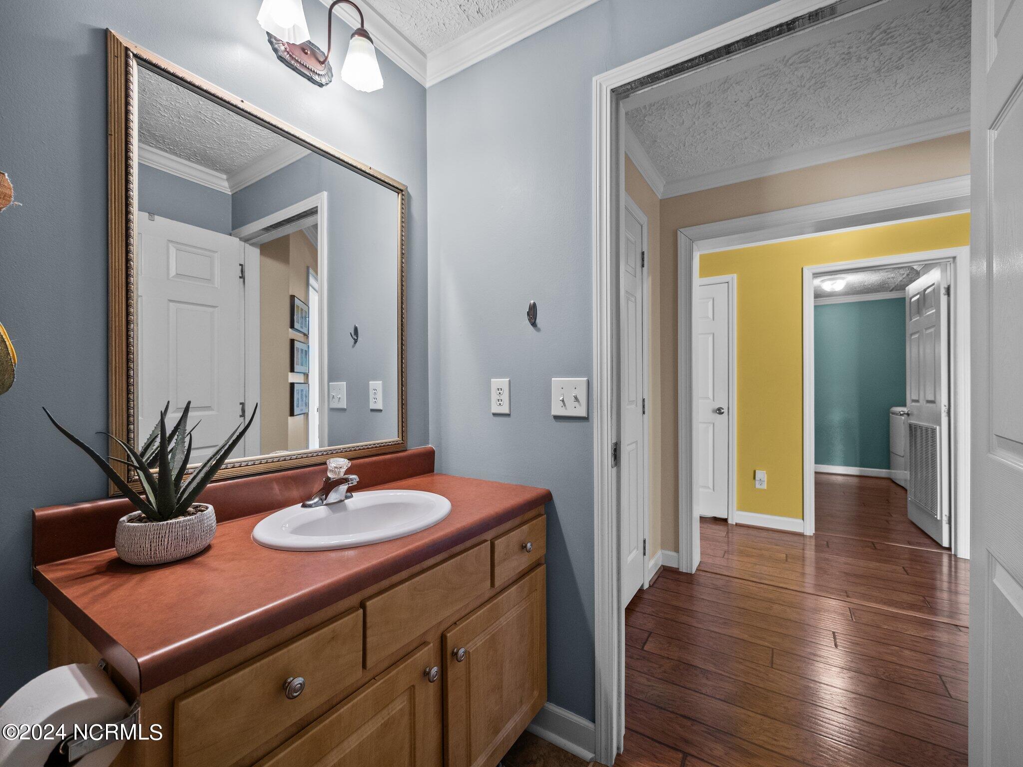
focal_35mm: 14
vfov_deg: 85.7
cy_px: 384
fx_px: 414
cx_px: 512
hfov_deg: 102.1
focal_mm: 7
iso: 400
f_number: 4
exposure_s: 1/10
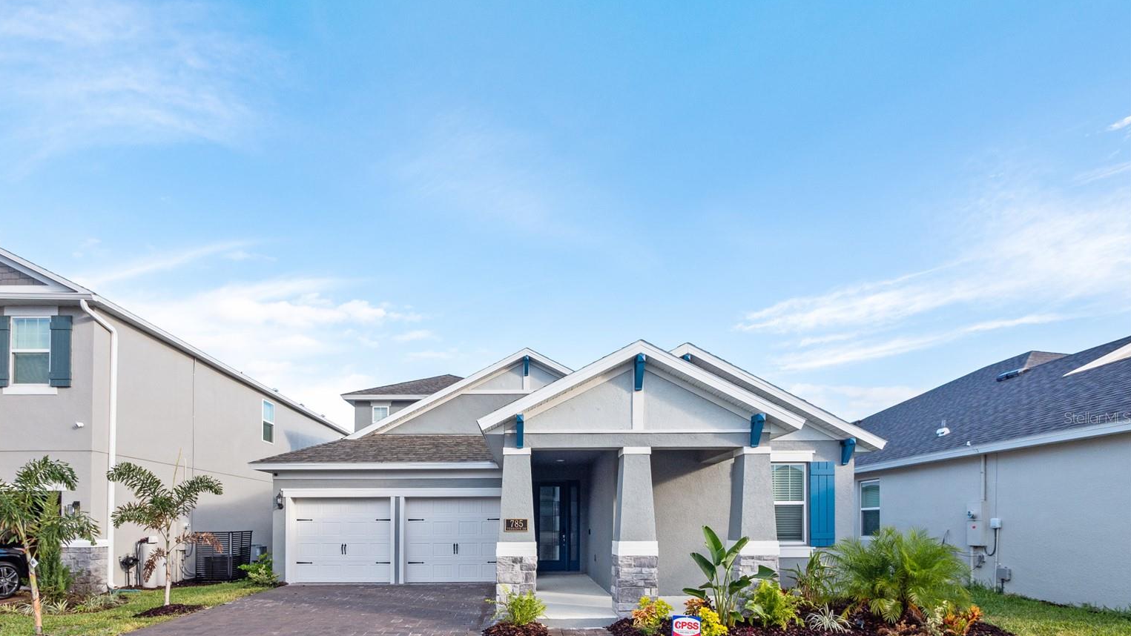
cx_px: 541
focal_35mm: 16
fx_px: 480
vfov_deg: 65.5
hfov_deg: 99.3
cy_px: 417
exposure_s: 1/320
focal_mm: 7
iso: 200
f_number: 7.1
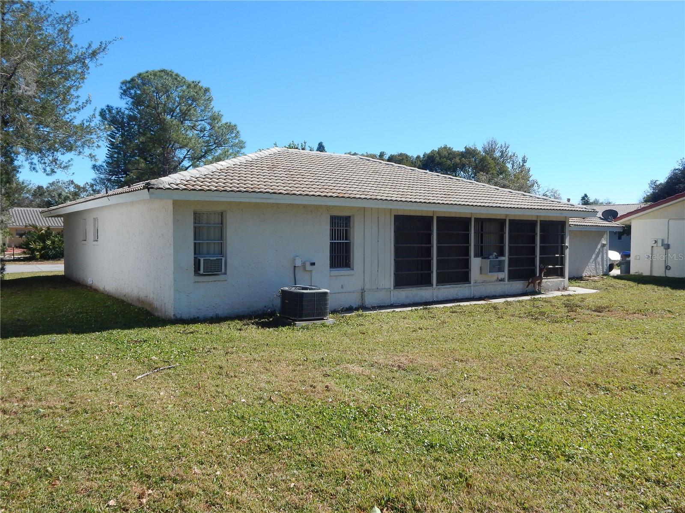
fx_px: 554
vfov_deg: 49.7
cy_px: 256
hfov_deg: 63.4
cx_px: 342
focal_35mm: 28
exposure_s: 1/400
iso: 125
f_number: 6.3
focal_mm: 5.1
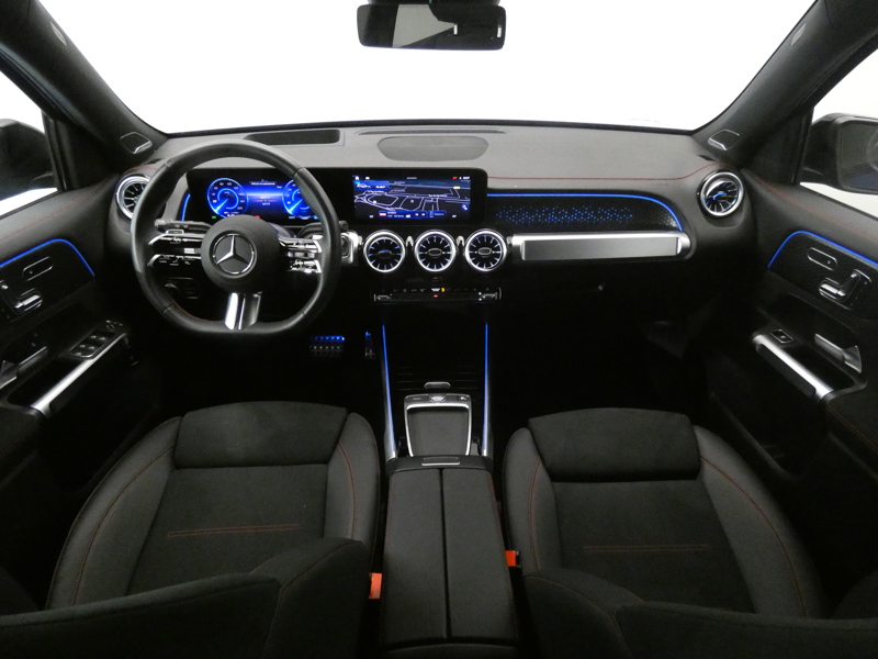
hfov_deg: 81.7
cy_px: 330
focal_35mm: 20
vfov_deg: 66.0
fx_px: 507
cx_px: 439
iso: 1600
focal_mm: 3.6
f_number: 2.8
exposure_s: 1/25
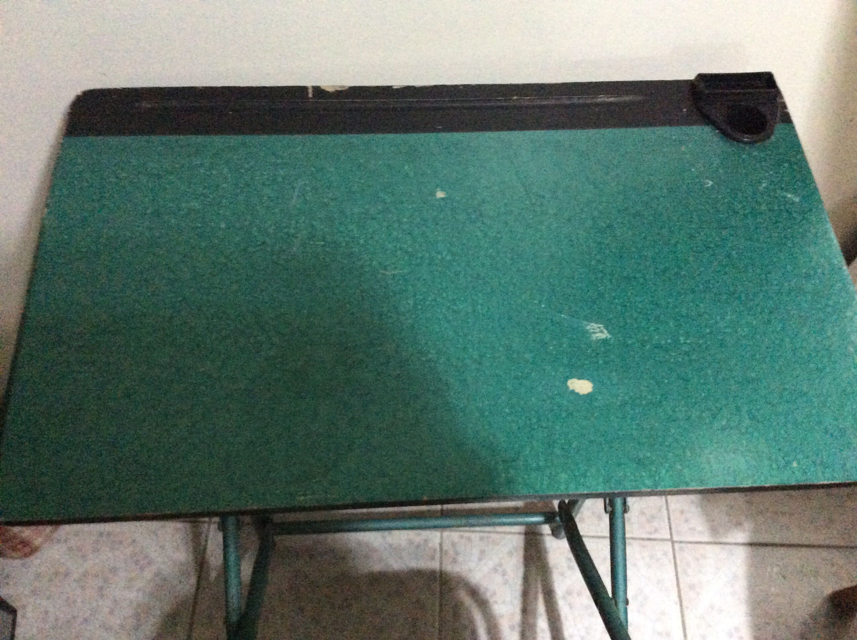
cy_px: 320
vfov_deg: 44.1
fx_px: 791
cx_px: 428
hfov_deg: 56.9
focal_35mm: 32
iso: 500
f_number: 2.4
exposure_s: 1/17
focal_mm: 3.3
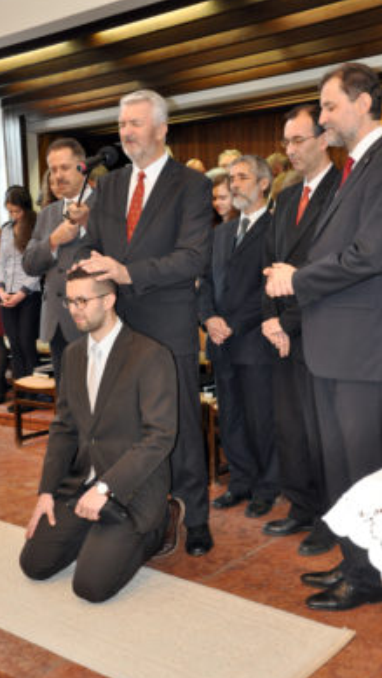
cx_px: 197
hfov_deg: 28.4
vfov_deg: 48.3
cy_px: 336
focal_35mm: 42
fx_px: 756
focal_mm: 26
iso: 800
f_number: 4
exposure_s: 1/60
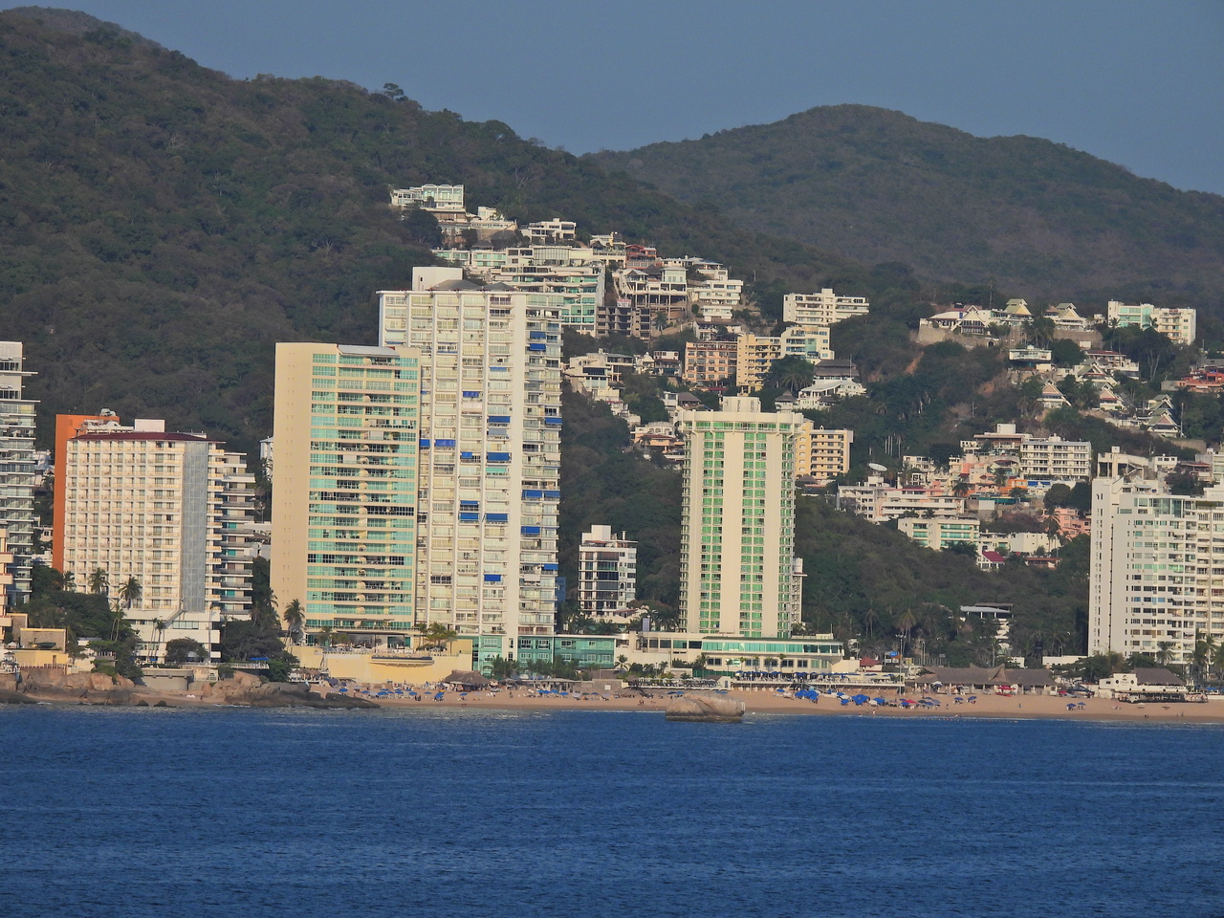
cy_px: 459
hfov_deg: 6.2
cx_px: 612
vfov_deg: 4.6
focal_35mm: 320
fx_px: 11315
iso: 100
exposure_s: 1/1600
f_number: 5
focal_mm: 57.1
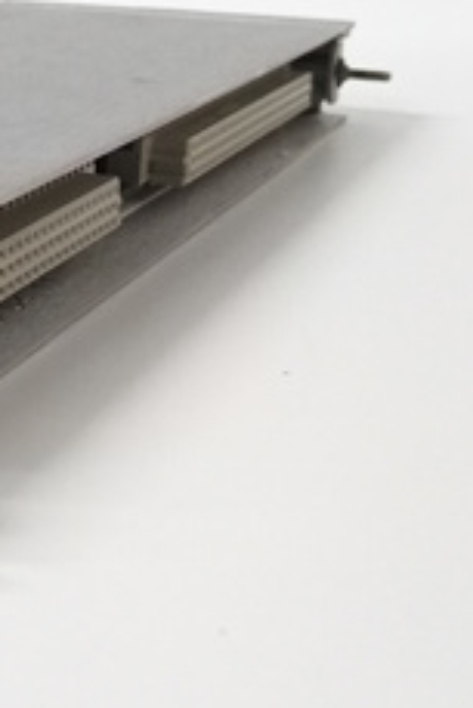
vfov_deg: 33.1
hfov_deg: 20.3
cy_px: 156
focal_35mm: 59
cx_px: -201
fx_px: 1161
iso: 376
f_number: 1.8
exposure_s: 1/33.3
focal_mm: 3.63
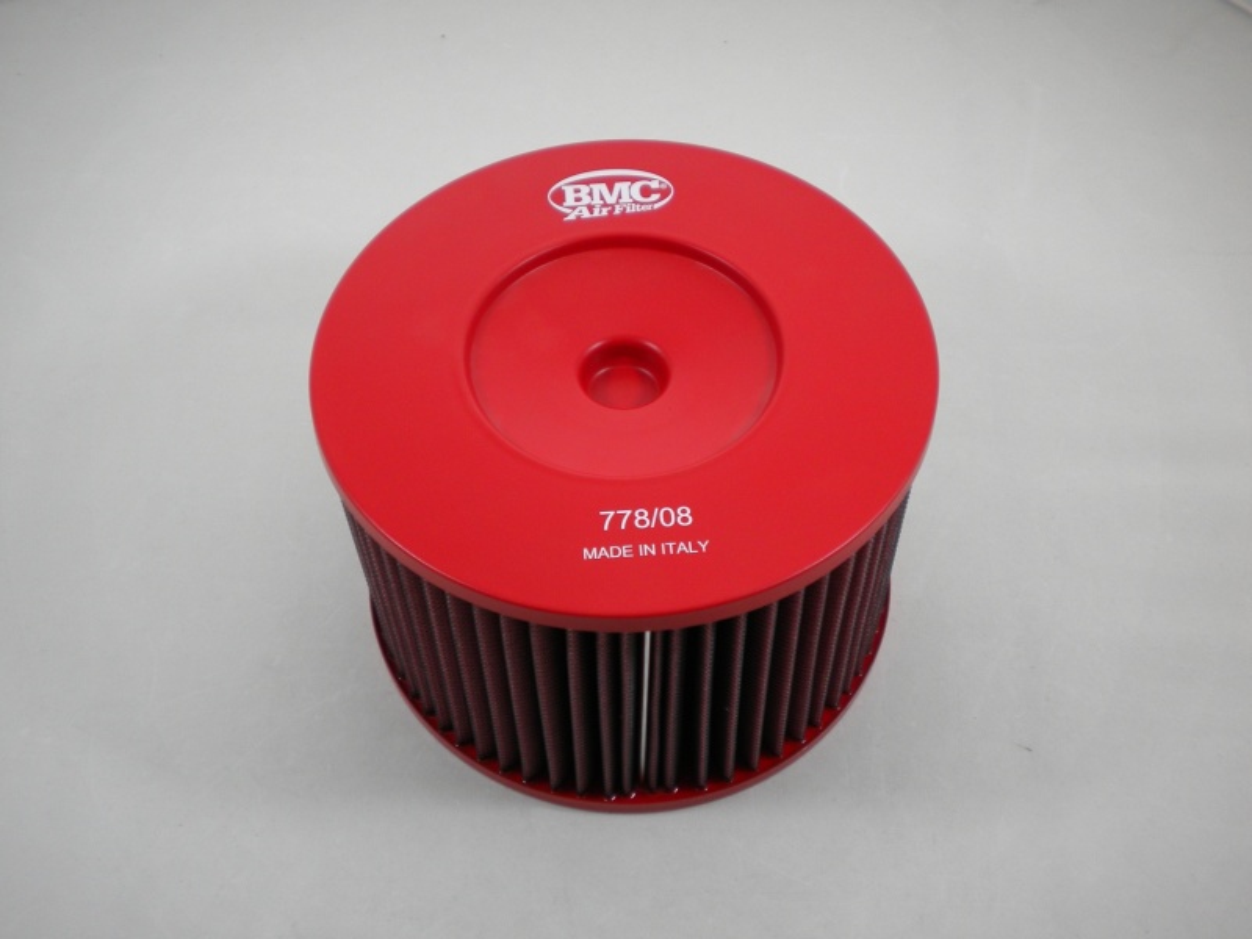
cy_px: 470
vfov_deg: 35.1
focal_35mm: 41
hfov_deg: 45.8
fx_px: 1483
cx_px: 626
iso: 104
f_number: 3.5
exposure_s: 1/62.4
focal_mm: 7.4
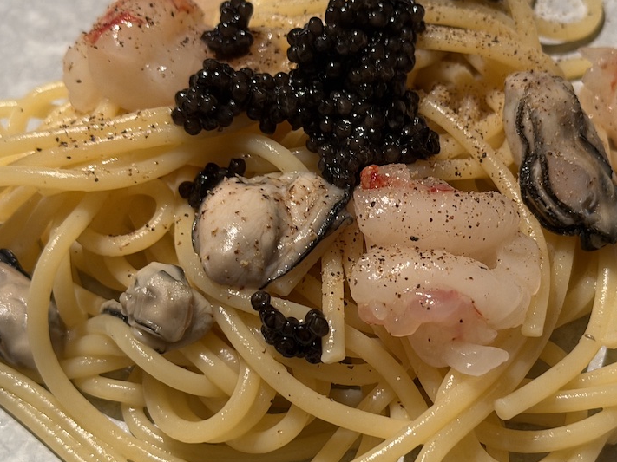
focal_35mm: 81
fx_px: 1444
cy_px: 264
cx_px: 372
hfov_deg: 24.1
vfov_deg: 18.2
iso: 125
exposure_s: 1/50
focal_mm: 6.76
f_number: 1.78
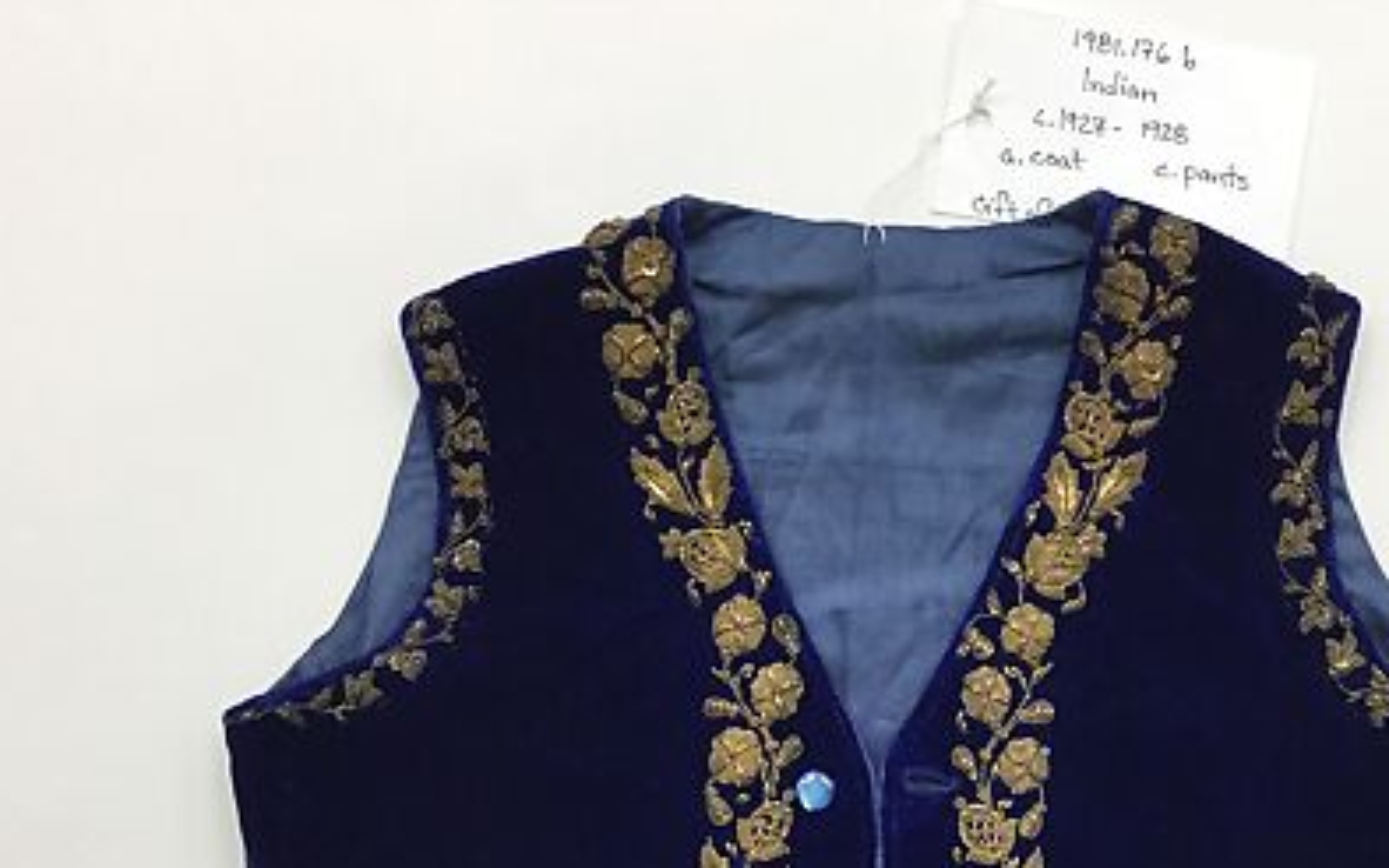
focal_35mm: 50
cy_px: 780
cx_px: 927
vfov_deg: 25.0
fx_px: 1892
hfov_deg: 39.8
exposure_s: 1/30
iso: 32
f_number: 2.4
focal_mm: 3.3
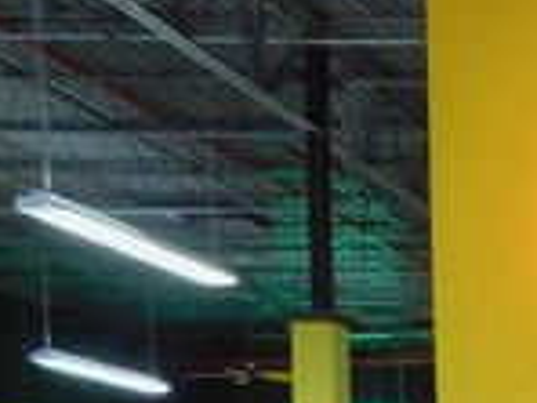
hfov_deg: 15.3
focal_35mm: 104
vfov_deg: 12.8
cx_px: 1067
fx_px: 1613
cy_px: 741
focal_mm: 4.1
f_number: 3
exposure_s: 1/30
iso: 320
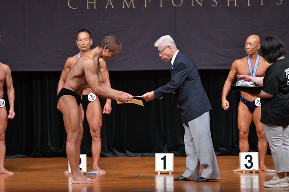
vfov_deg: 5.4
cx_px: 144
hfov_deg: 8.1
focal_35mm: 255
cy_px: 96
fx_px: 2046
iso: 5000
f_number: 5.6
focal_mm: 170
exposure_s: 1/400
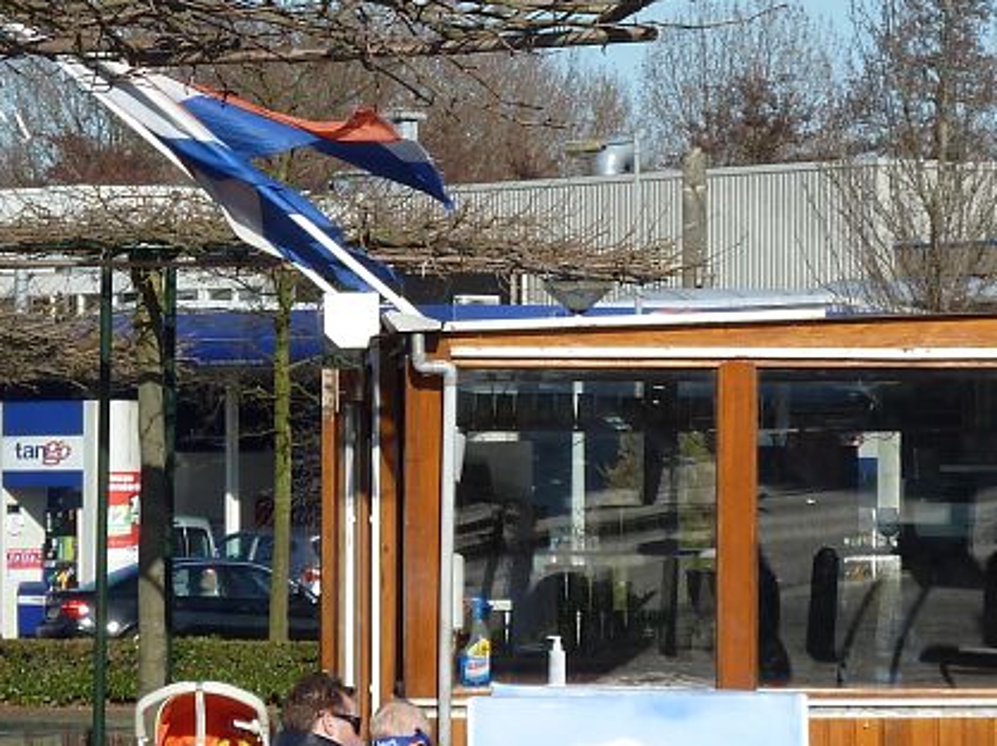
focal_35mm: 255
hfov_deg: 7.8
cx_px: 711
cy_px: 391
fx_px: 7340
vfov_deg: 5.8
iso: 80
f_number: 4.3
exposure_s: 1/500
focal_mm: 17
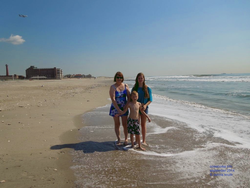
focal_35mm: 25
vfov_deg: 54.9
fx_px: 181
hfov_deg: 69.4
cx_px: 125
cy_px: 94
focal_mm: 4.5
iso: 100
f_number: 6.6
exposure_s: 1/800
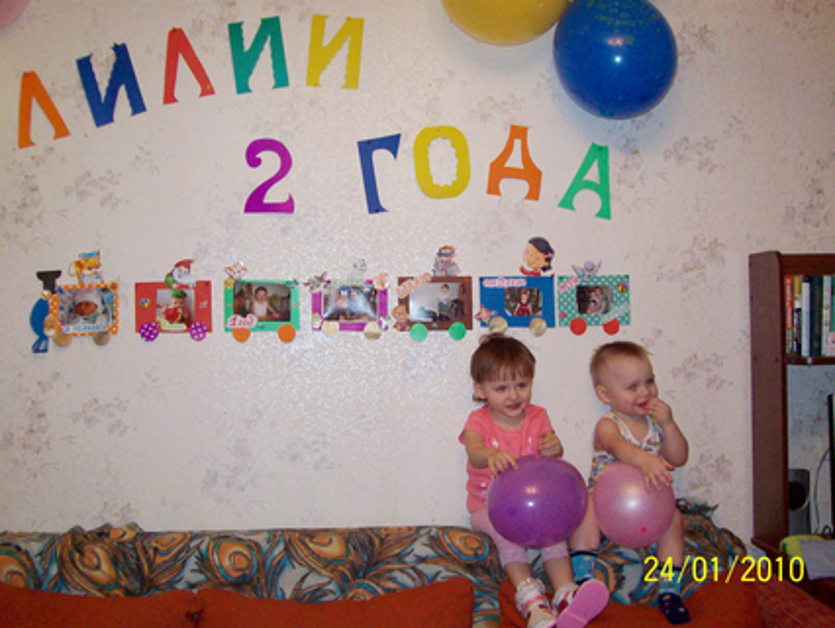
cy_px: 318
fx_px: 917
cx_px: 408
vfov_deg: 37.8
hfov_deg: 48.9
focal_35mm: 38
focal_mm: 6
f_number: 2.7
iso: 200
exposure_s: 1/64
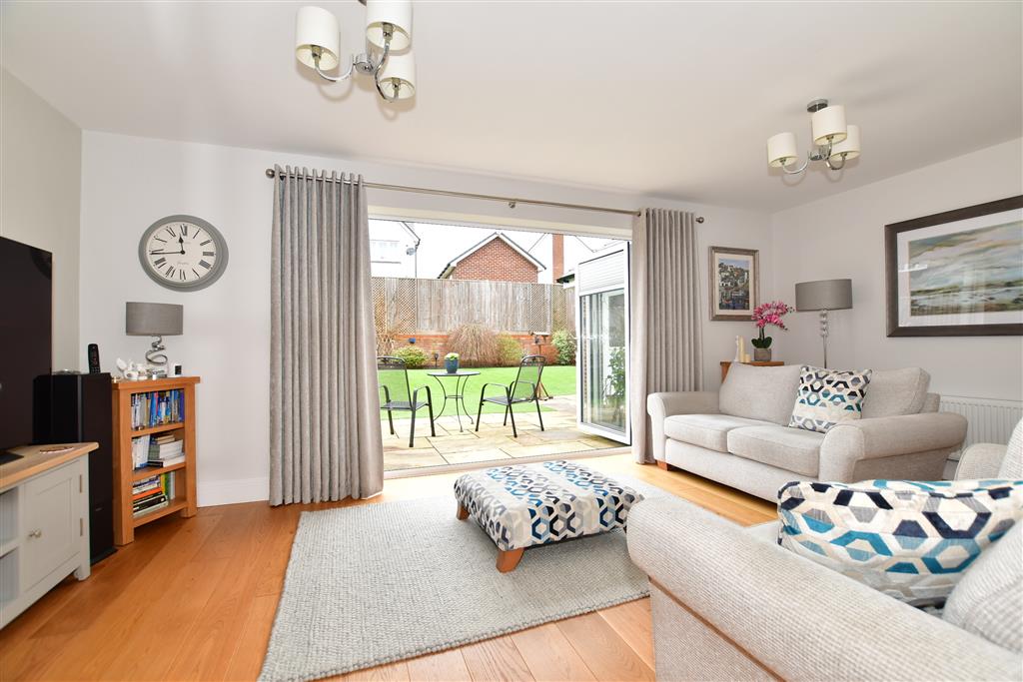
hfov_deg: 100.4
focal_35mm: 15
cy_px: 341
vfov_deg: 77.3
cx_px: 512
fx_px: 426
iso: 250
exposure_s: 1/60
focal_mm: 10
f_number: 5
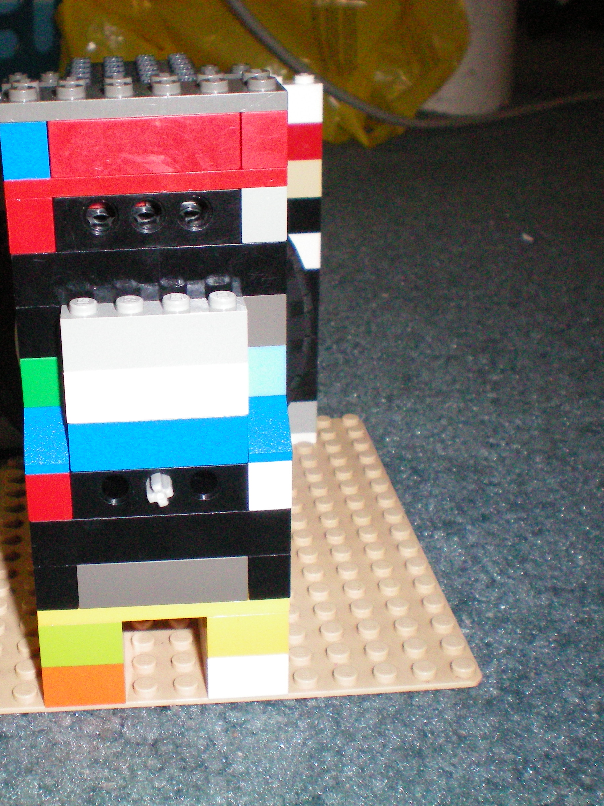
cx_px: 141
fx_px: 1187
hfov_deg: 28.1
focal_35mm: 51
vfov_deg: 37.5
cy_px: 404
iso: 400
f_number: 4.6
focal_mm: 6.3
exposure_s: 1/60
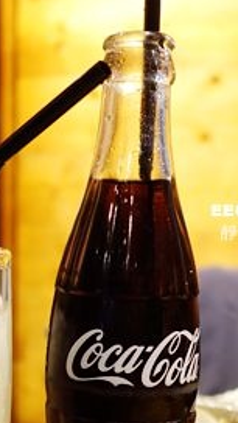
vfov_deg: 34.2
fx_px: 673
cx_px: 29
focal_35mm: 60
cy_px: 317
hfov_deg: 19.7
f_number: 1.8
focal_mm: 8.8
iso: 400
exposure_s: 1/30
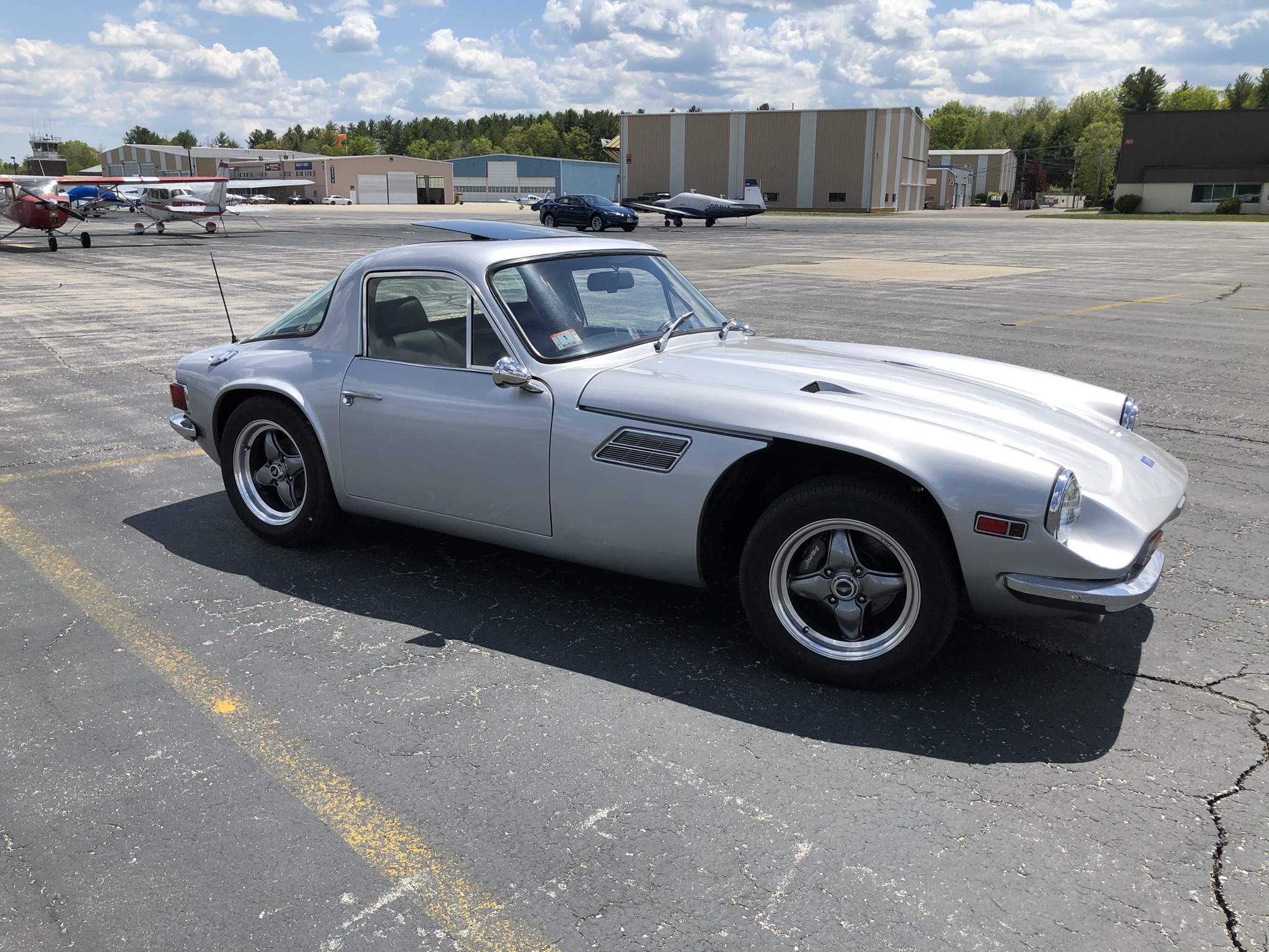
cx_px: 634
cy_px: 476
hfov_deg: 63.4
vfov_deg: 49.7
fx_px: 1026
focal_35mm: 28
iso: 20
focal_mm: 3.99
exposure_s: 1/2525
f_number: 1.8
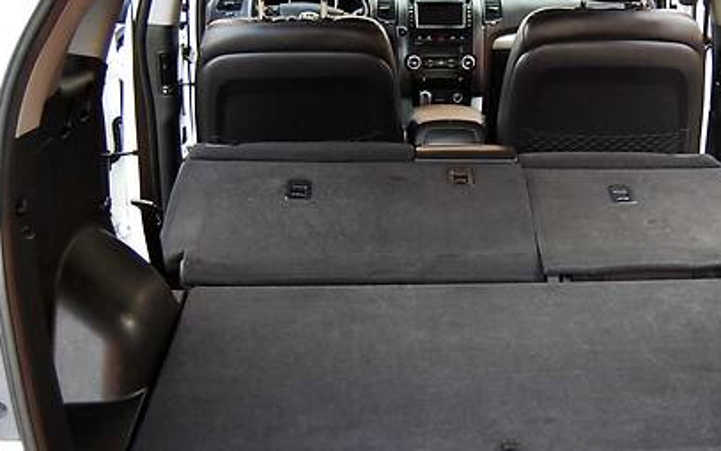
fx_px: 1298
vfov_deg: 19.7
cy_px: 256
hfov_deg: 30.8
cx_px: 489
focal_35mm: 66
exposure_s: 1/60
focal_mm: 22
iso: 400
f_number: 3.8
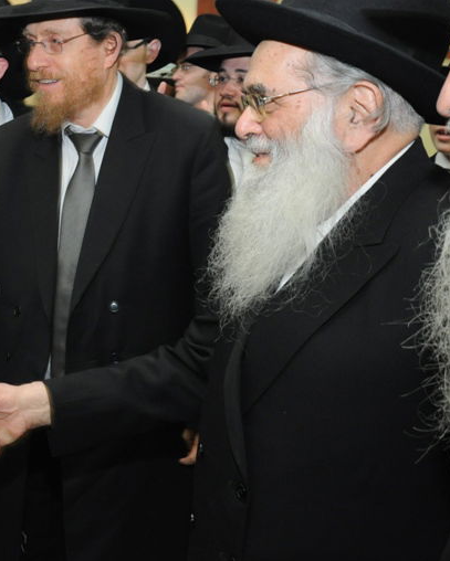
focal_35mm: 51
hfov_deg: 27.3
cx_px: -41
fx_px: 848
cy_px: 198
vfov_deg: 36.3
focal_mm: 18
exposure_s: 1/60
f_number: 5.6
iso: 800
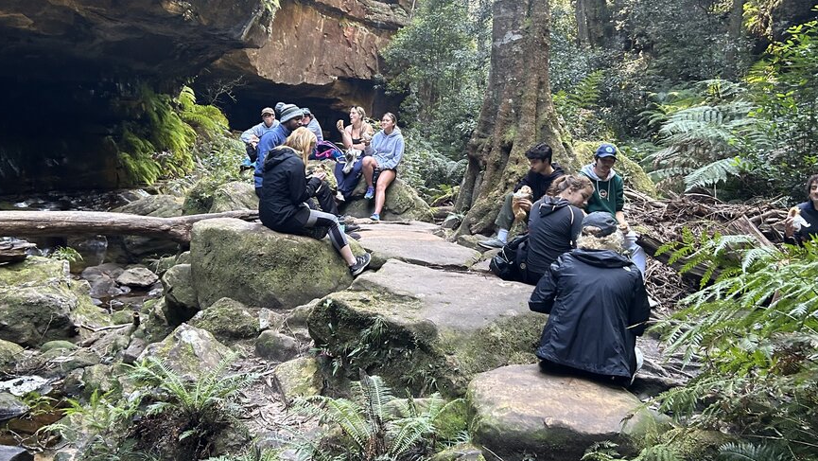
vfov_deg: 35.6
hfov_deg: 59.5
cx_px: 423
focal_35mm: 33
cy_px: 190
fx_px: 716
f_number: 1.5
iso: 320
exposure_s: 1/60
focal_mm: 5.7
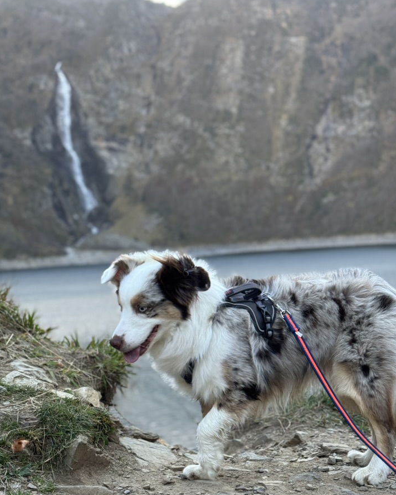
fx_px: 791
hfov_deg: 28.1
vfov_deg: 34.7
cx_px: 185
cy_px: 277
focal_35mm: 54
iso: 64
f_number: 1.78
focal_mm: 6.76
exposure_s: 1/145
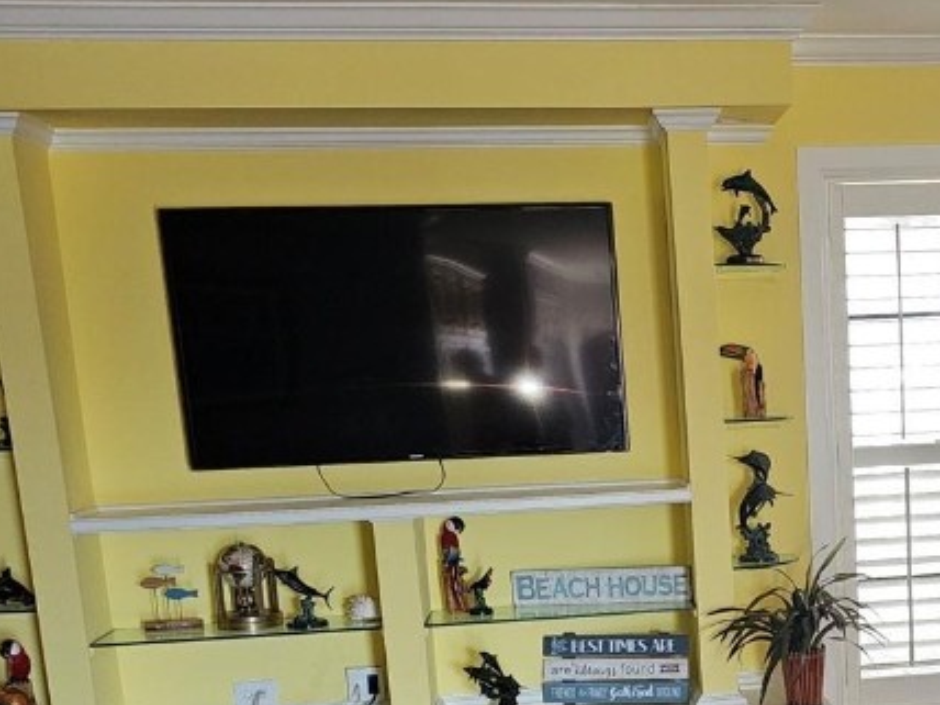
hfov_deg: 33.2
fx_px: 1494
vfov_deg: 25.5
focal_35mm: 55
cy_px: 676
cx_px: 835
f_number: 1.7
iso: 100
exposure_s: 1/60
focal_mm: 6.3
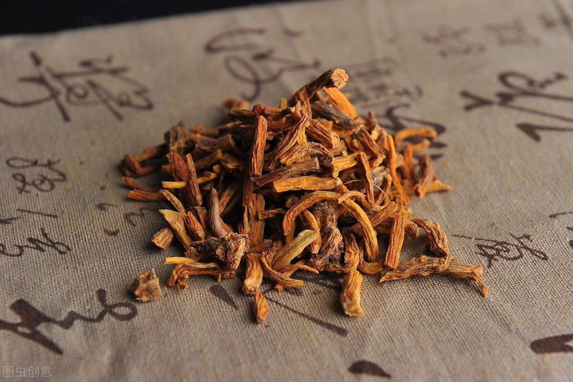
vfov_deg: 19.4
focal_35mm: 70
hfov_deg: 28.9
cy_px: 191
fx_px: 1114
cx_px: 286
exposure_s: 1/100
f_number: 8
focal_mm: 70
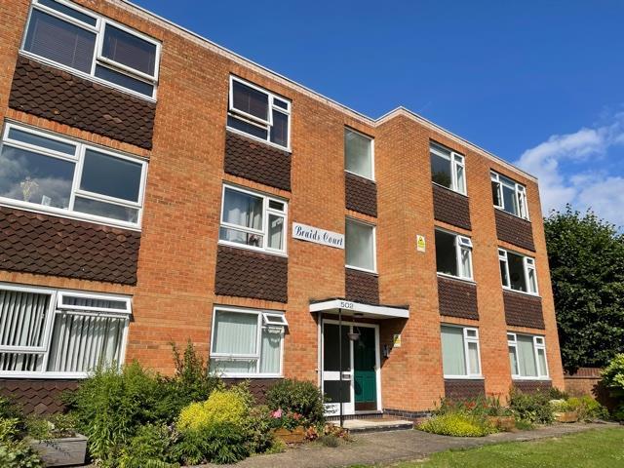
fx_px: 469
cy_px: 234
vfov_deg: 53.1
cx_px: 312
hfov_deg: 67.3
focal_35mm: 26
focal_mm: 4.2
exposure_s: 1/4464
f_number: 1.6
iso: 32
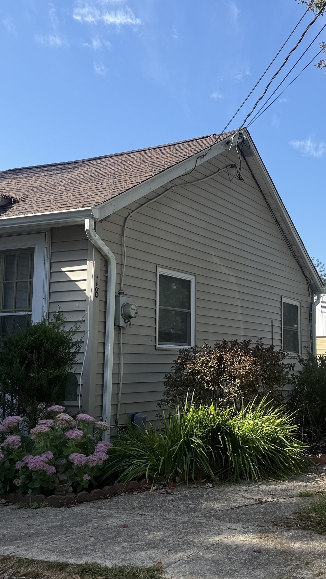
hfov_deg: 26.8
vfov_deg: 46.4
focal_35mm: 44
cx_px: 244
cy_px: 270
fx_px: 676
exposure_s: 1/2611
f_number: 1.78
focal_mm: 6.76
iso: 80
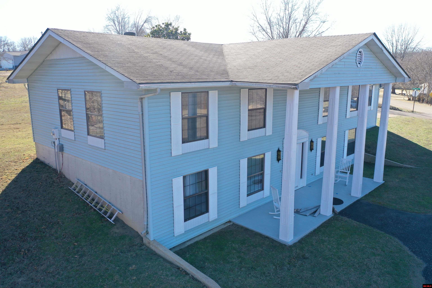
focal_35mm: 28
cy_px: 144
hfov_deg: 65.5
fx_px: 336
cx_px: 216
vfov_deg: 46.4
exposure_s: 1/30
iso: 100
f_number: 2.8
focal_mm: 10.26
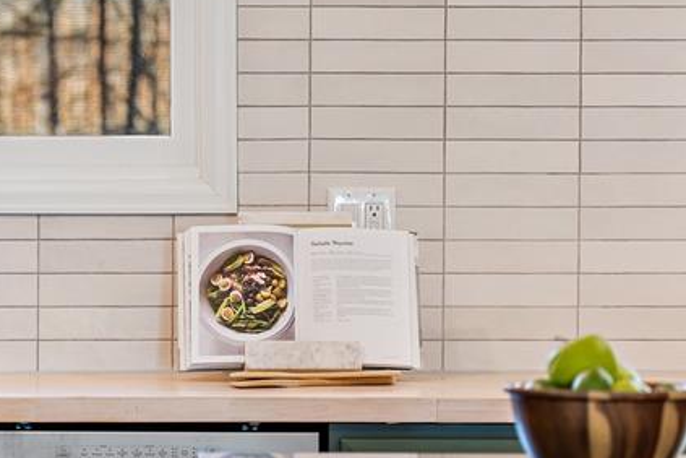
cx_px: 144
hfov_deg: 11.4
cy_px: 193
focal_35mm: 179
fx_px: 3411
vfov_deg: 7.7
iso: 100
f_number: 2.8
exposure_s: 1/8
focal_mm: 74
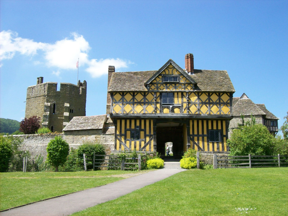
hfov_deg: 51.4
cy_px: 108
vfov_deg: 39.7
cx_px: 144
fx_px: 300
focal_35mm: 36
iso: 80
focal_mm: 6
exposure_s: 1/317
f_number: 4.8
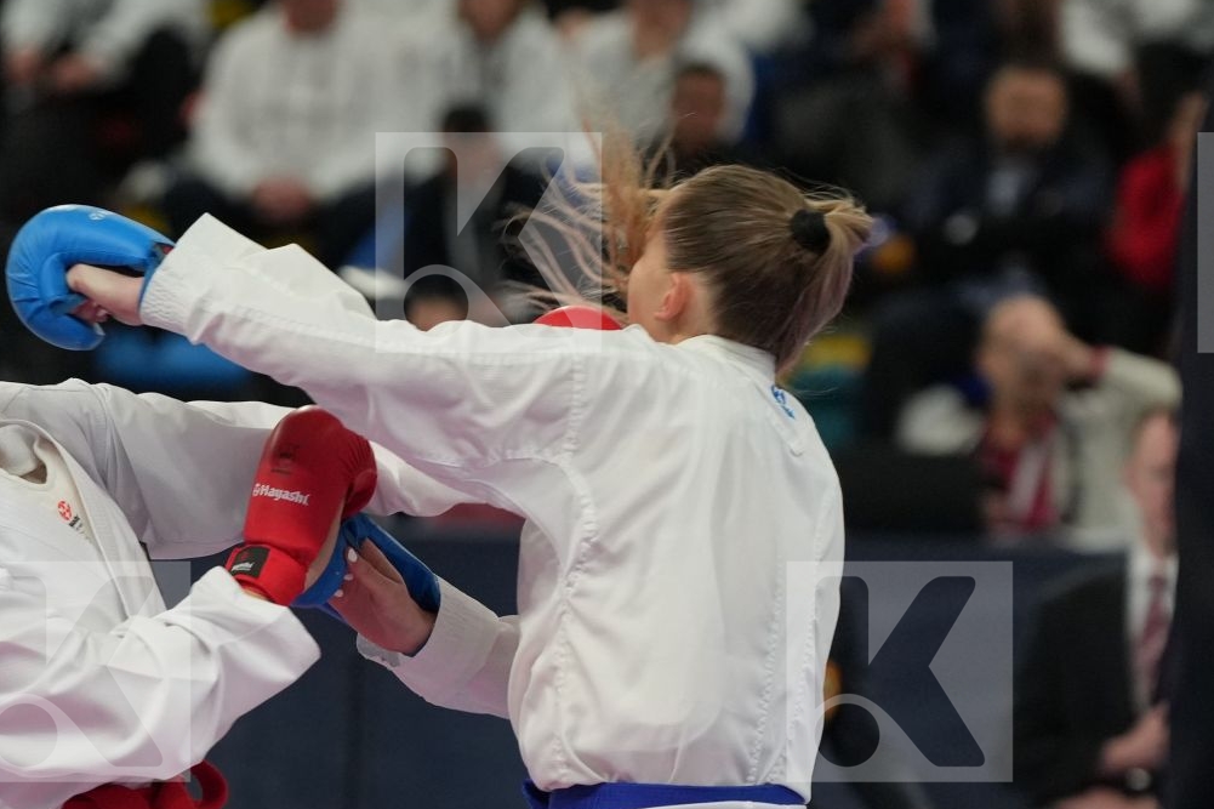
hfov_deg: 5.8
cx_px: 489
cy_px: 672
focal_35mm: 358
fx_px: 12070
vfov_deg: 3.8
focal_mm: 133
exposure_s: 1/1000
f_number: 2.8
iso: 1600
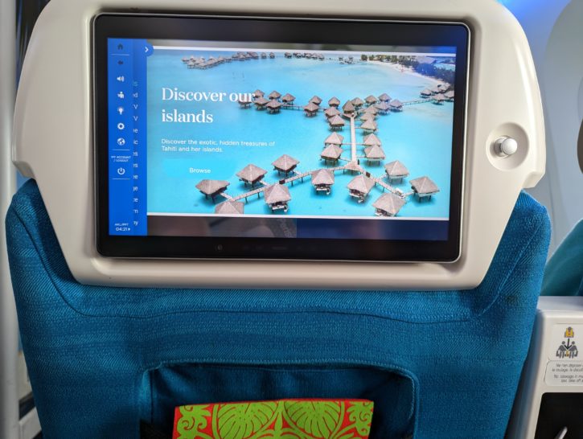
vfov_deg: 56.9
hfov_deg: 71.5
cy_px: 220
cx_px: 292
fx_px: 405
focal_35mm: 24
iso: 67
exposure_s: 1/23.8
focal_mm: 6.81
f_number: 1.85
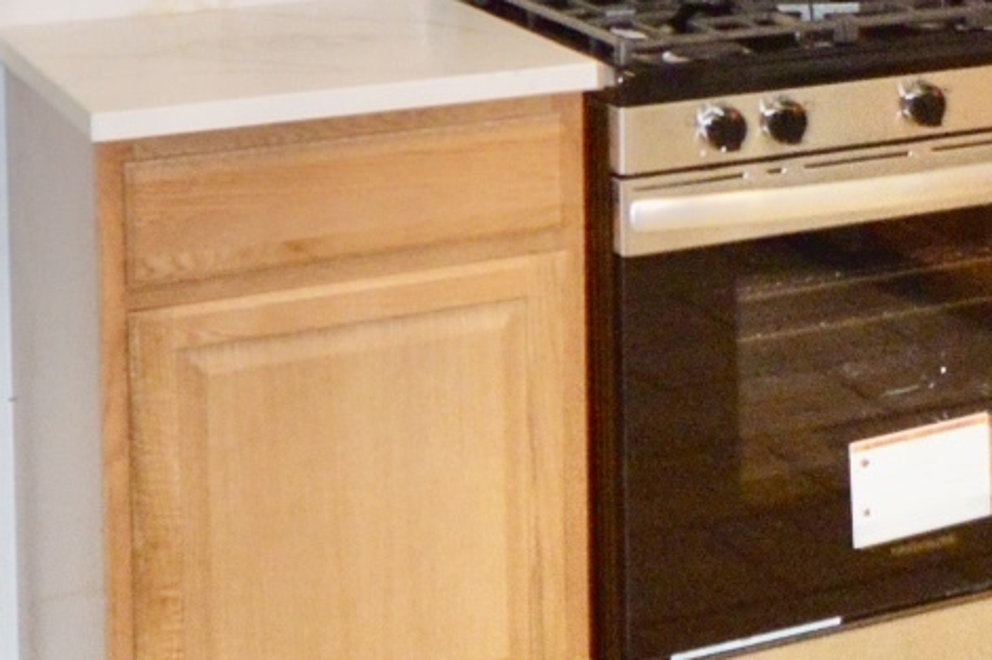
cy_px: -245
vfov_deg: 13.6
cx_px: 1235
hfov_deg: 19.8
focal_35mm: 96
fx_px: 2644
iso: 800
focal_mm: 10
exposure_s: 1/60
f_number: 3.5
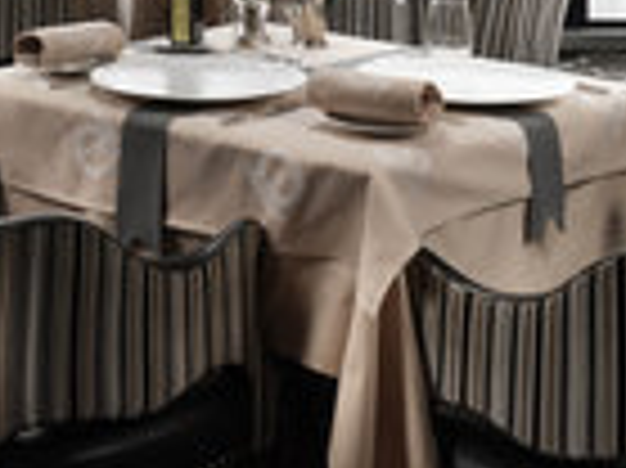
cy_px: -212
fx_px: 1915
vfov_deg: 13.2
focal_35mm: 106
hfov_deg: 18.4
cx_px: 122
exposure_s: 1/10
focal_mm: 32
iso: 250
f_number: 16
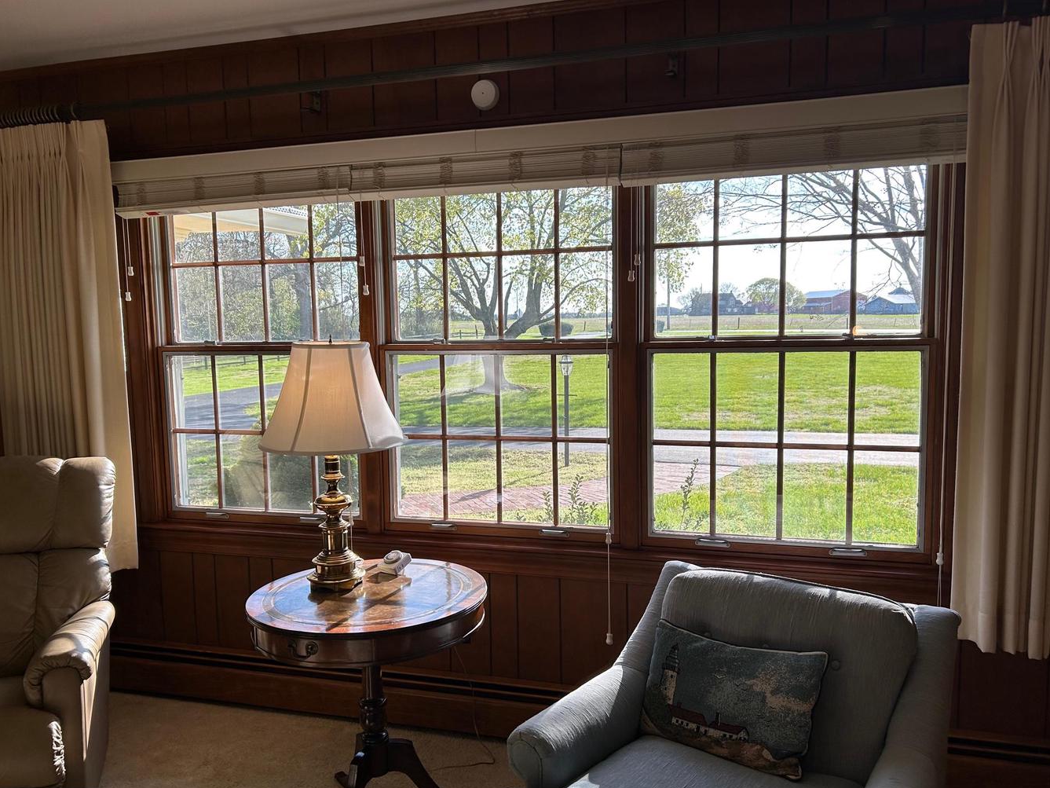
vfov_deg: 49.7
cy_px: 411
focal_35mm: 28
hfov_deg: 63.4
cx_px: 526
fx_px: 849
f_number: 1.5
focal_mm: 5.7
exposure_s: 1/780
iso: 50
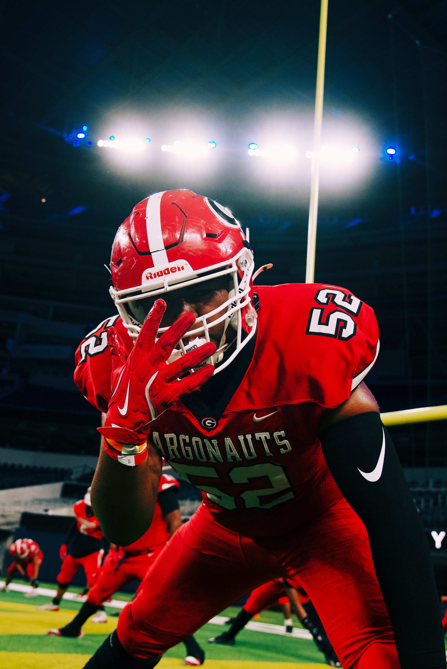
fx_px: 670
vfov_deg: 53.1
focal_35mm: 36
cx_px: 224
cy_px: 334
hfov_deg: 36.9
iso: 1600
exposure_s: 1/1000
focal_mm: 24
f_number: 4
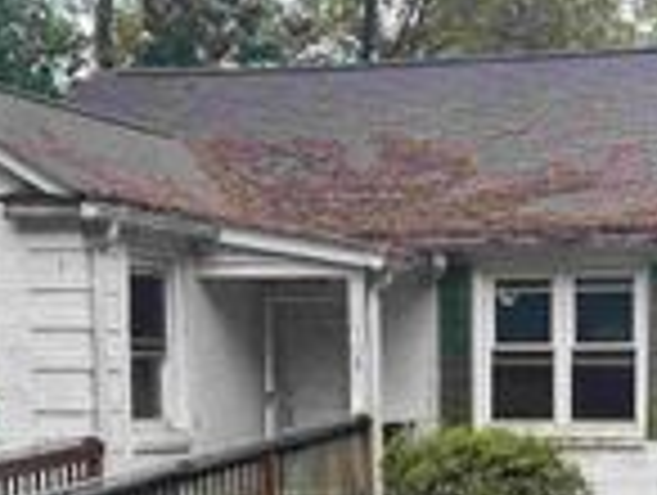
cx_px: 594
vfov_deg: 17.7
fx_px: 1559
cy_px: 479
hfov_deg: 23.2
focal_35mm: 82
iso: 80
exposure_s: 1/168
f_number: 1.78
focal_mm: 6.76
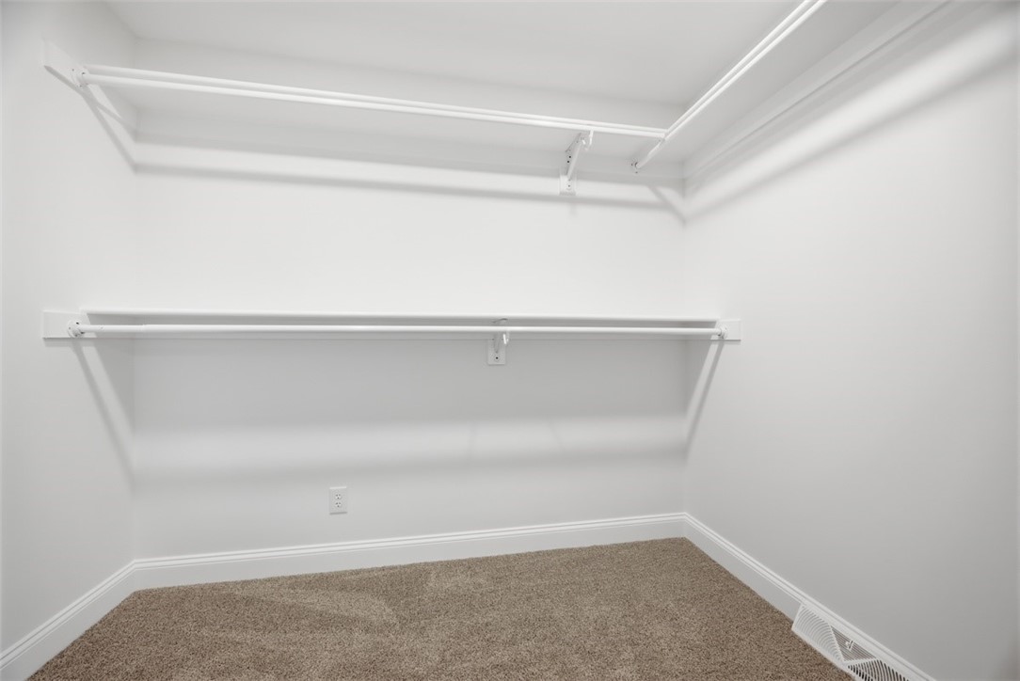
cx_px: 510
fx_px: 397
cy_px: 340
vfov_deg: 81.3
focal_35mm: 14
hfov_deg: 104.2
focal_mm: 14
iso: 400
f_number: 4
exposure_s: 1/500
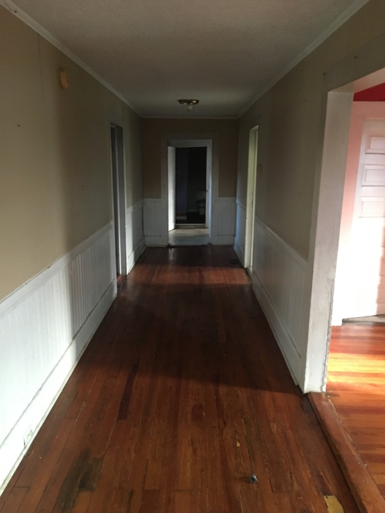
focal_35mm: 29
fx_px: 430
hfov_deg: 48.2
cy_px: 256
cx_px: 192
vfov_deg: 61.7
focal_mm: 4.15
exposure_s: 1/20
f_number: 2.2
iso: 200
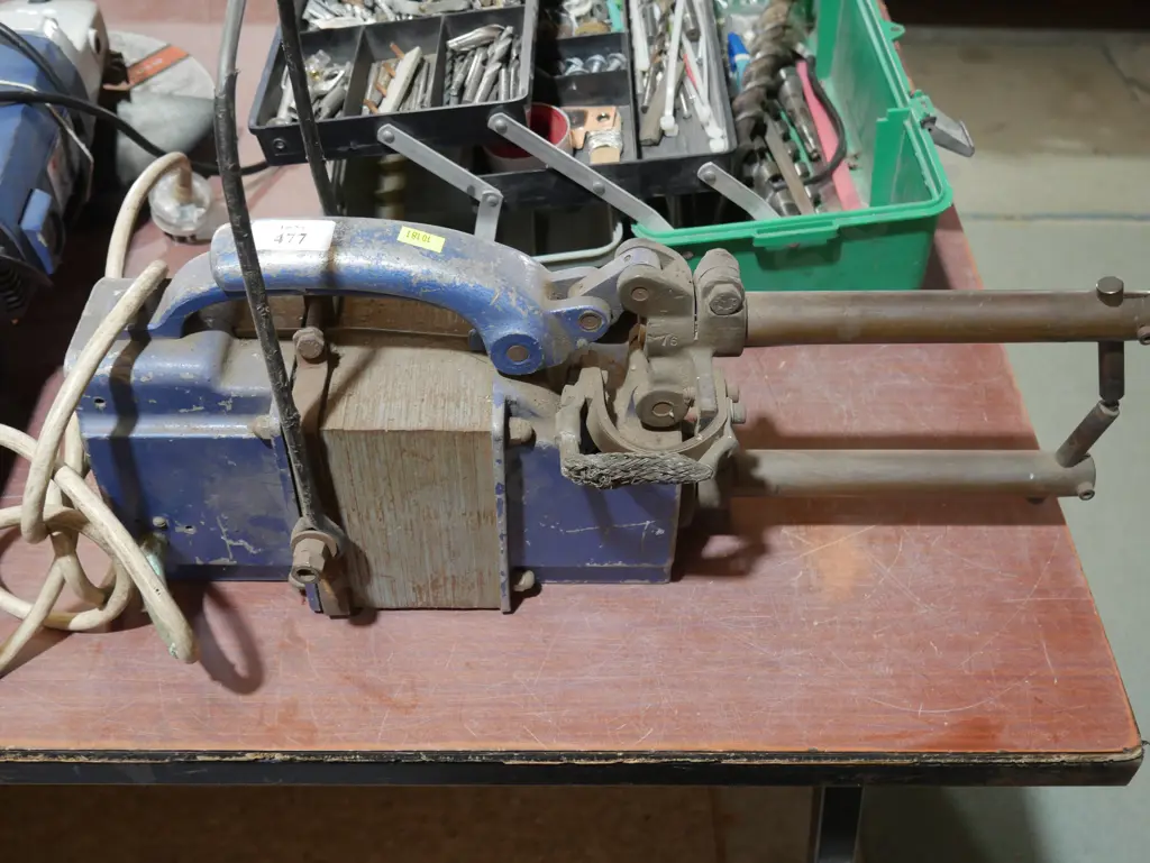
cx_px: 575
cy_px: 432
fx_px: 1329
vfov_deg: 36.0
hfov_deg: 46.8
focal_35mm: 40
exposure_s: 1/60
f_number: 4.4
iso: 640
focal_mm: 20
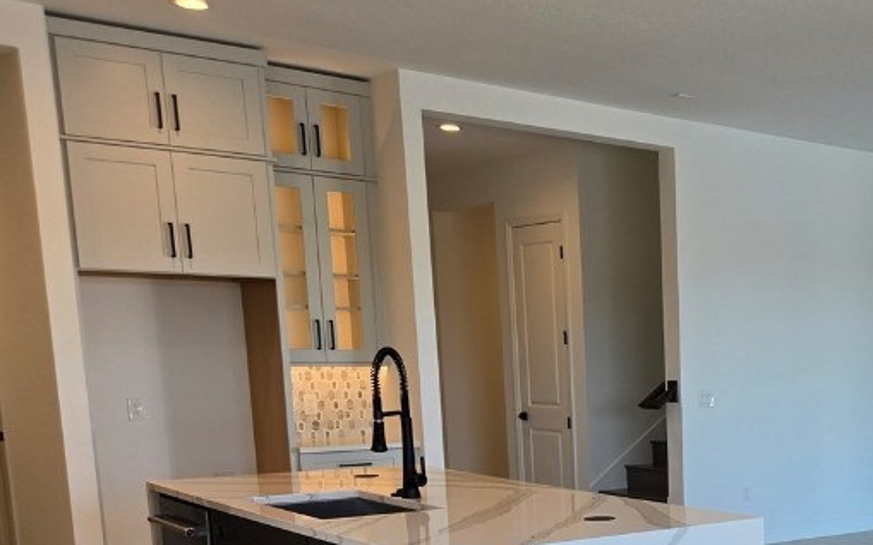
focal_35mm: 49
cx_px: 852
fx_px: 1166
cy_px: 559
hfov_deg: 37.2
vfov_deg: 25.0
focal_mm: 5.4
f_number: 1.8
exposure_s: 1/120
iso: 50
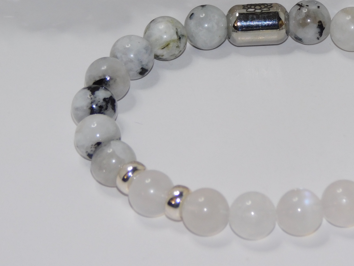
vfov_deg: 4.7
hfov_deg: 6.3
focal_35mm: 314
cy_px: 81
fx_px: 3211
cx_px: 241
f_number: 5.4
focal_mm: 35.9
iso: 200
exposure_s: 1/60
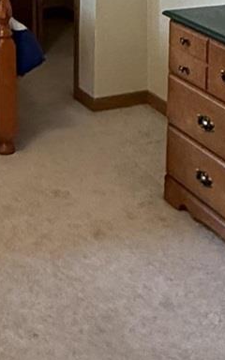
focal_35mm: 89
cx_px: 5
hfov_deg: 14.5
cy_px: -71
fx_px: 873
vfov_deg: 21.6
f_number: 2.2
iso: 640
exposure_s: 1/120
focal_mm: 2.22
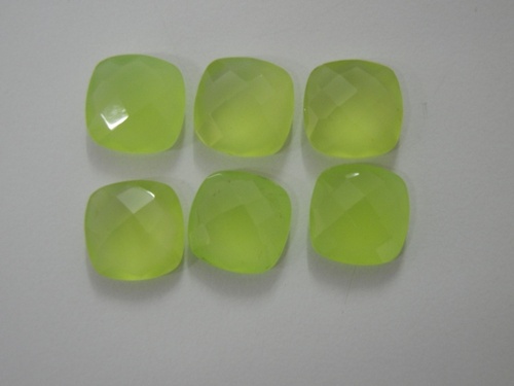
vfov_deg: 14.5
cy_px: 193
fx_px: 1515
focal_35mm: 102
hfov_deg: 19.3
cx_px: 257
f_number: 4.5
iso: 400
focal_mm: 18.3
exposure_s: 1/13.5
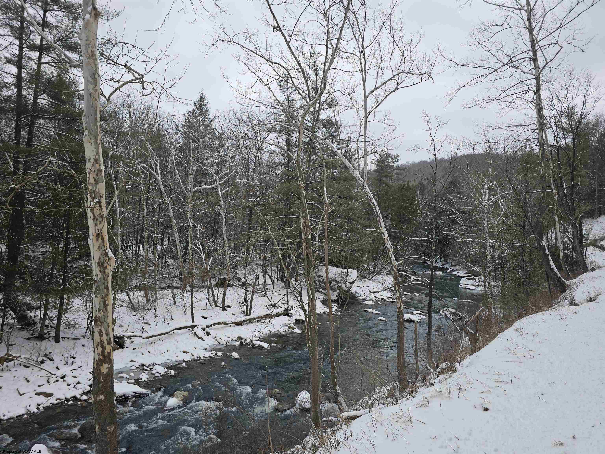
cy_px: 227
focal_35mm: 23
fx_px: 402
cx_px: 302
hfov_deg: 73.9
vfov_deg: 58.9
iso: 32
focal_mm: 6.3
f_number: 1.7
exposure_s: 1/359
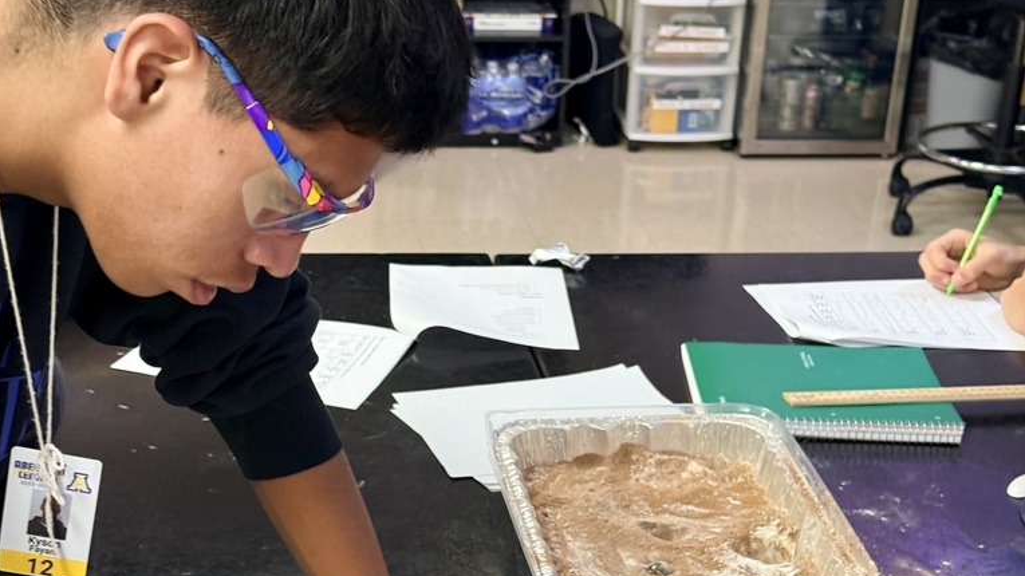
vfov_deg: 17.0
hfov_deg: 30.2
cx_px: 512
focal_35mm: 70
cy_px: 528
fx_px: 1902
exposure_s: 1/60
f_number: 1.78
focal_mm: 6.76
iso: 200
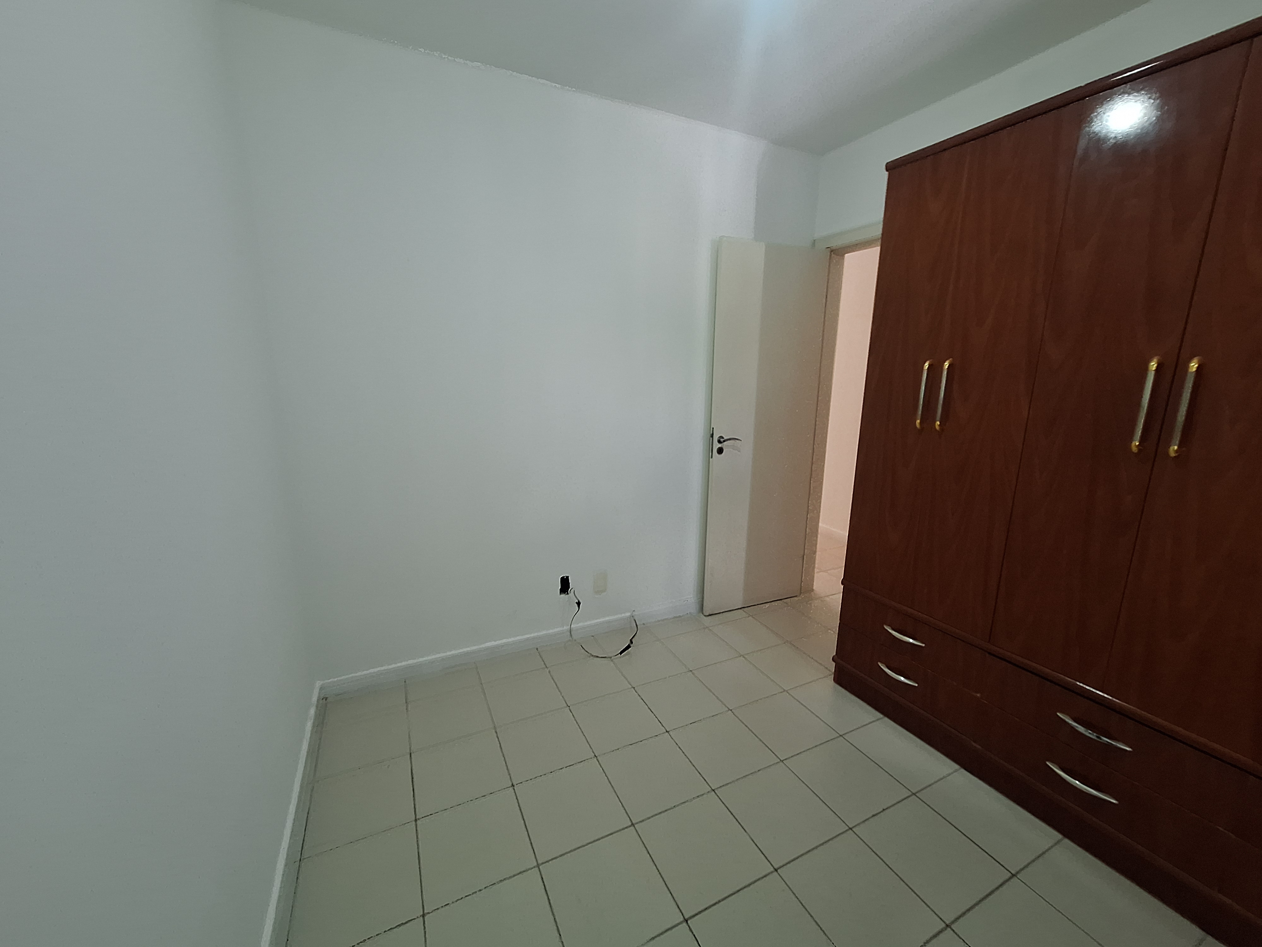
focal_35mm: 13
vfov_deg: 89.9
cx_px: 631
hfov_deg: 106.2
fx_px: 474
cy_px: 474
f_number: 2.2
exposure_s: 1/40
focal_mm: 1.74
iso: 160
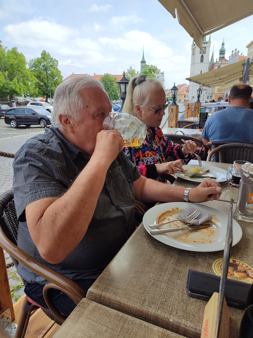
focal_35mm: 24
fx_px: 234
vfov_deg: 71.6
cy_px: 169
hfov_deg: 56.8
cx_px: 126
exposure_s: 1/360
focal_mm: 5.89
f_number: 1.89
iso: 50
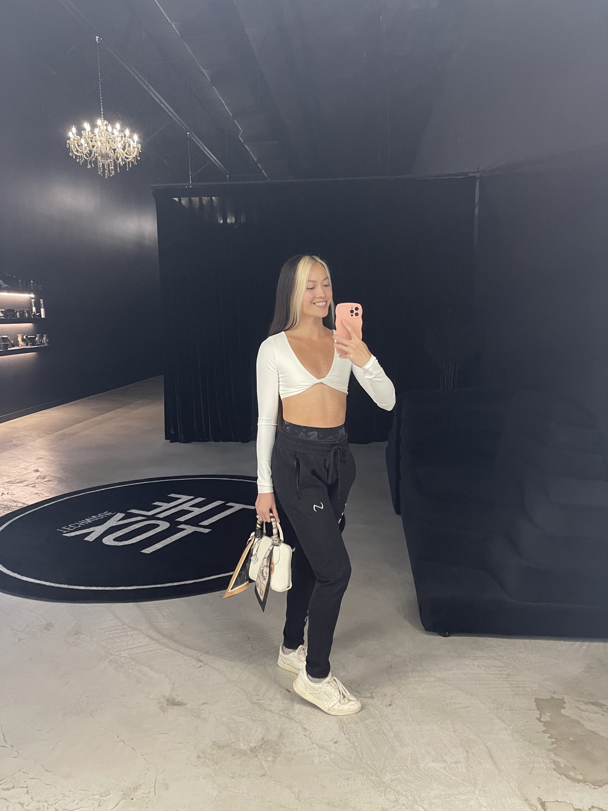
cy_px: 406
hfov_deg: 54.9
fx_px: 585
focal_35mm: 25
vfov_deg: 69.4
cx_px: 304
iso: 250
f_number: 1.6
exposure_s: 1/60
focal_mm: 5.1
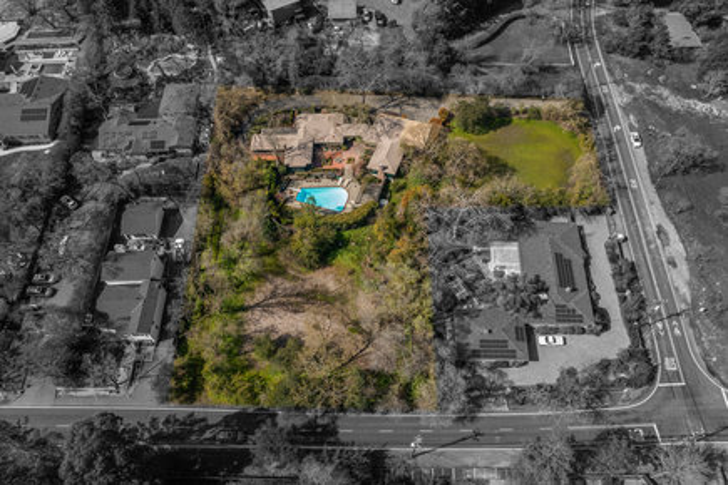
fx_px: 566
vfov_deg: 46.4
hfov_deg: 65.5
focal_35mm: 28
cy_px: 242
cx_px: 364
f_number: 5.6
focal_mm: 10.26
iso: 100
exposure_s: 1/320
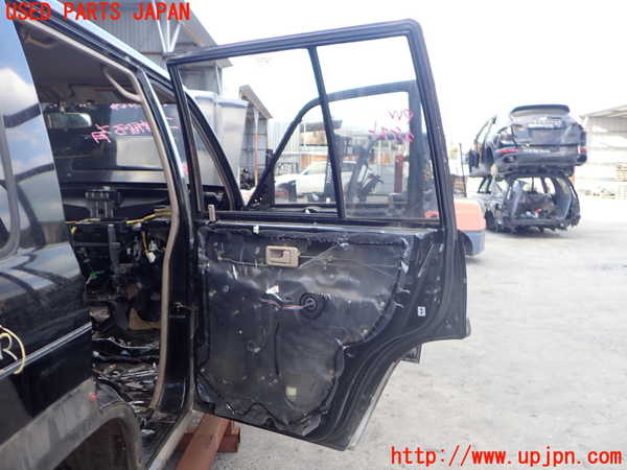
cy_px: 235
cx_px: 314
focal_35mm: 30
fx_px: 543
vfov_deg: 46.8
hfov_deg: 60.0
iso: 100
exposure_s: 1/200
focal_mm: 5.4
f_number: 2.3
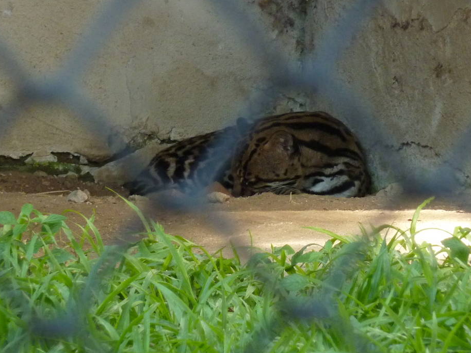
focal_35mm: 526
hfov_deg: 3.8
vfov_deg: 2.8
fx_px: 7154
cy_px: 213
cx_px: 243
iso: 320
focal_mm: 49.2
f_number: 4.9
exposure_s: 1/125
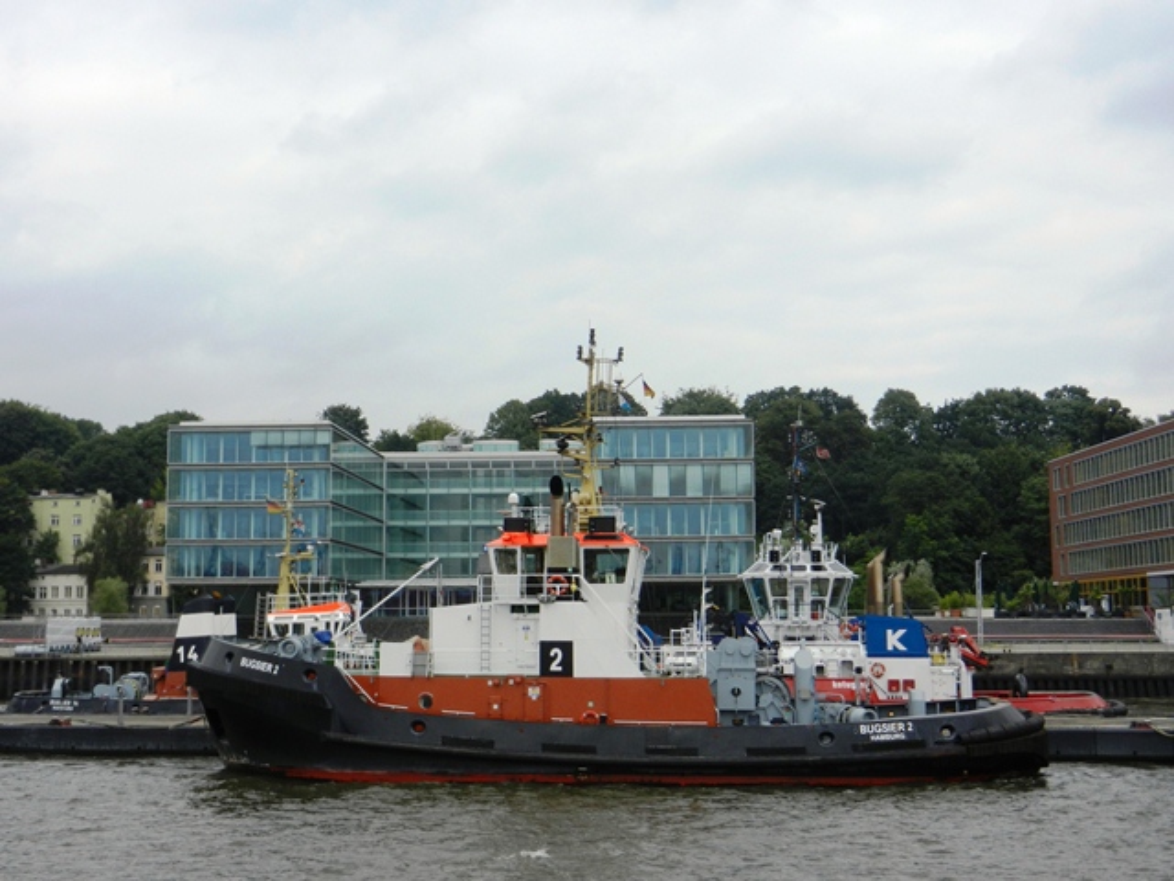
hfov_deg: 42.1
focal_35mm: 45
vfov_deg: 32.2
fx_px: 1526
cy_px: 440
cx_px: 587
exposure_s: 1/1000
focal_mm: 8.2
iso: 160
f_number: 4.2
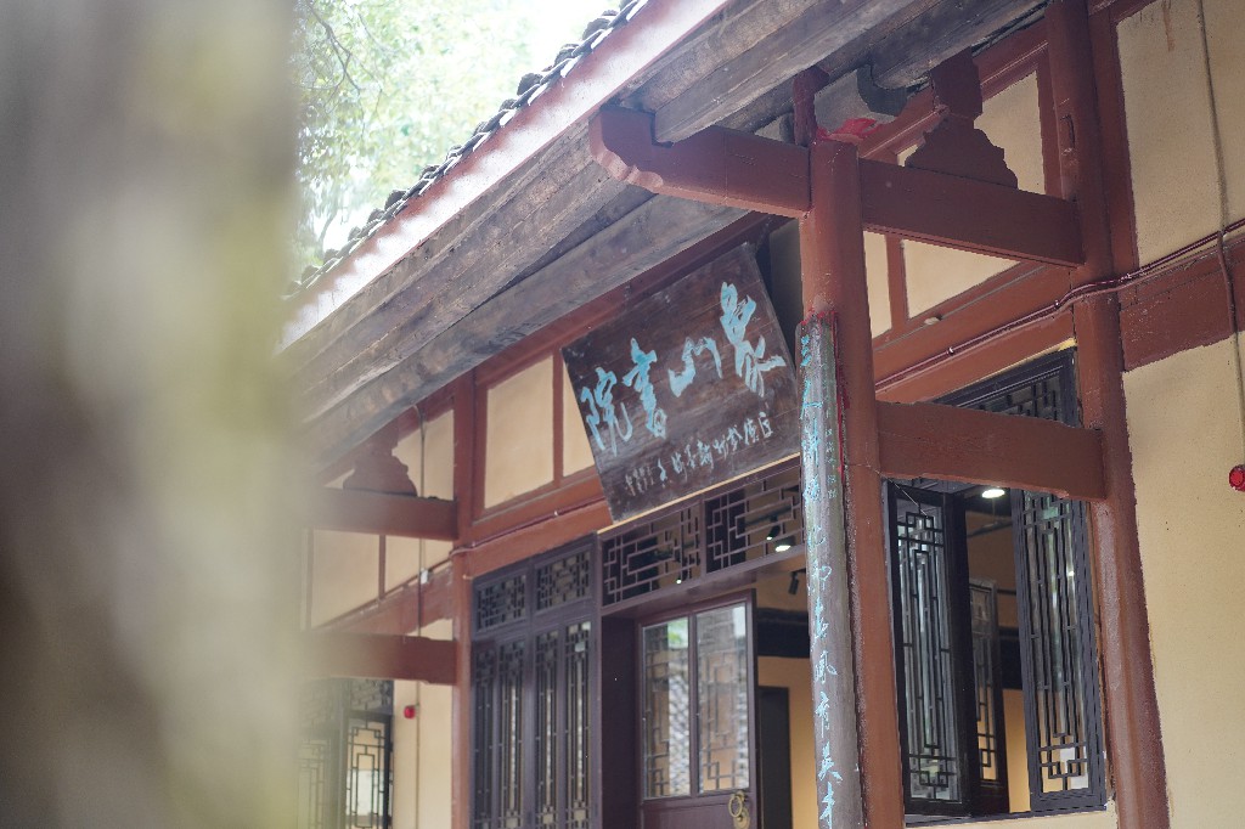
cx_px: 622
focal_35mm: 55
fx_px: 1901
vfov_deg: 24.6
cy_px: 414
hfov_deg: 36.3
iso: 500
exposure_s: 1/320
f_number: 2.2
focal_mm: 55
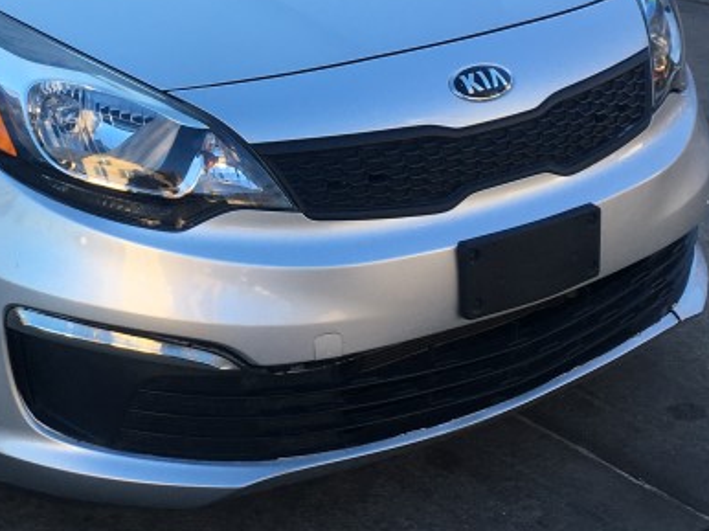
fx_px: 1576
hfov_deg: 24.7
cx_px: 94
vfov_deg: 18.8
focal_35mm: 77
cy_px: 61
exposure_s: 1/255
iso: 25
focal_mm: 4.15
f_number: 2.2
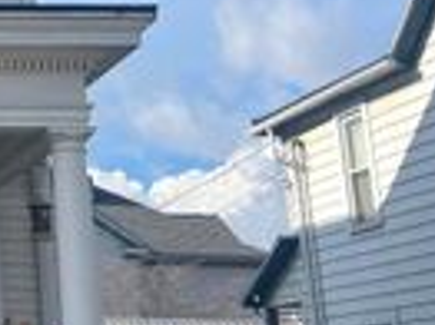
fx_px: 1243
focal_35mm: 99
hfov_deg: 16.3
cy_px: 38
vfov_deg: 14.8
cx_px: -372
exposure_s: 1/4274
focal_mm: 5.7
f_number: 1.5
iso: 50
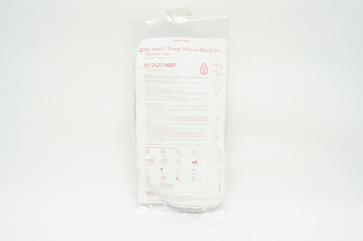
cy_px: 120
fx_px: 363
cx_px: 182
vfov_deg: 36.8
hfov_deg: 53.2
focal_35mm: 36
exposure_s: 1/13
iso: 400
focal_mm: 24
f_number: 13
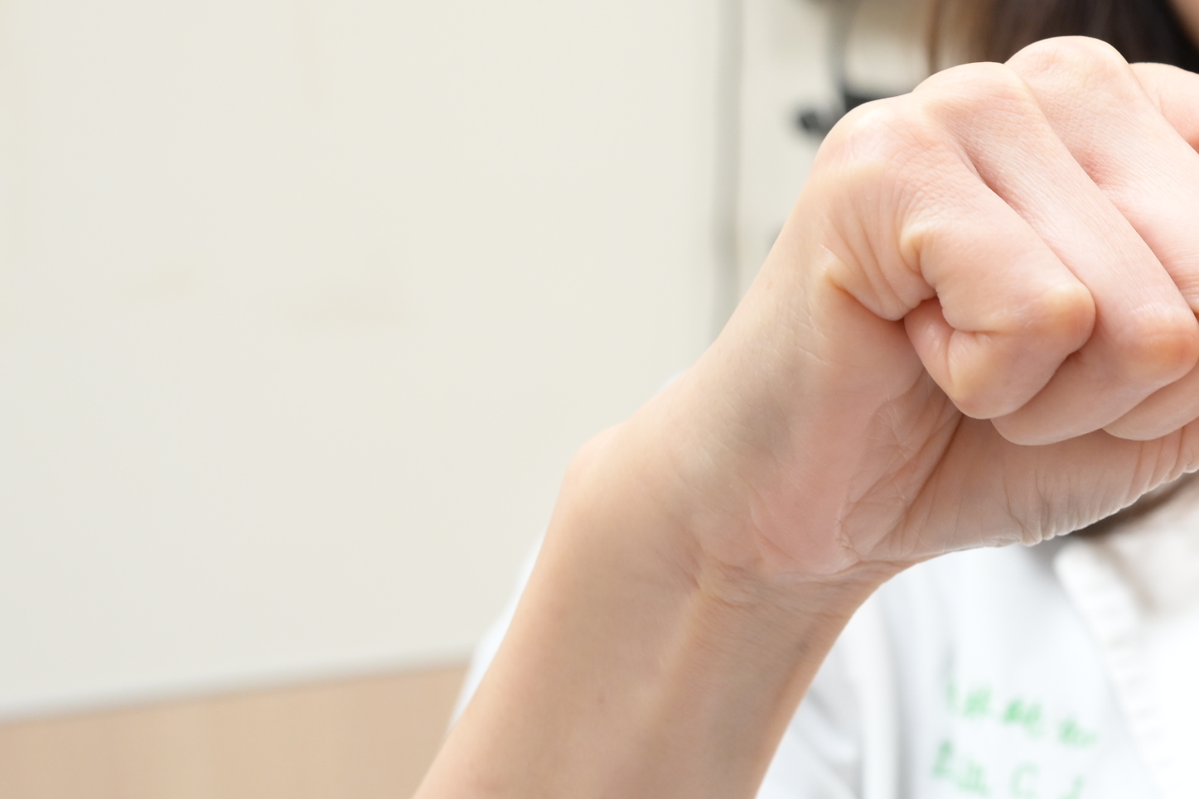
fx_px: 2612
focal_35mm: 78
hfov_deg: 23.0
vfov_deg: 17.4
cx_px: 1549
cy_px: 285
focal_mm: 27.5
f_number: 5
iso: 560
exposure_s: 1/30
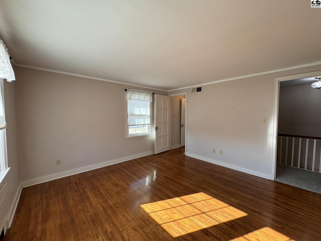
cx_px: 160
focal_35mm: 14
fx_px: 130
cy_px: 120
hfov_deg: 102.1
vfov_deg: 85.7
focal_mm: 2.22
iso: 64
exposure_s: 1/99
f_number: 2.2
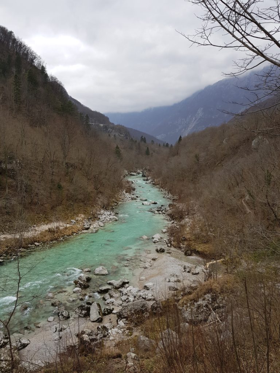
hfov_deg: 53.1
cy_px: 186
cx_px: 140
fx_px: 280
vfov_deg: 67.3
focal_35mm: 26
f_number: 1.7
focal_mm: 4.2
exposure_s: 1/201
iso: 40
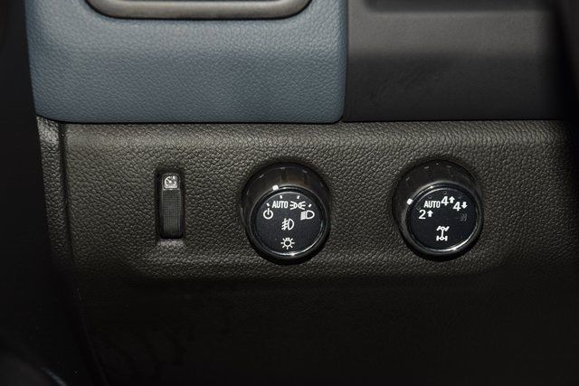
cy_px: 193
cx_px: 290
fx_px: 1689
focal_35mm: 105
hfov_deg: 19.5
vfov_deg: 13.0
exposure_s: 1/125
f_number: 8
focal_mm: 70
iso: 100
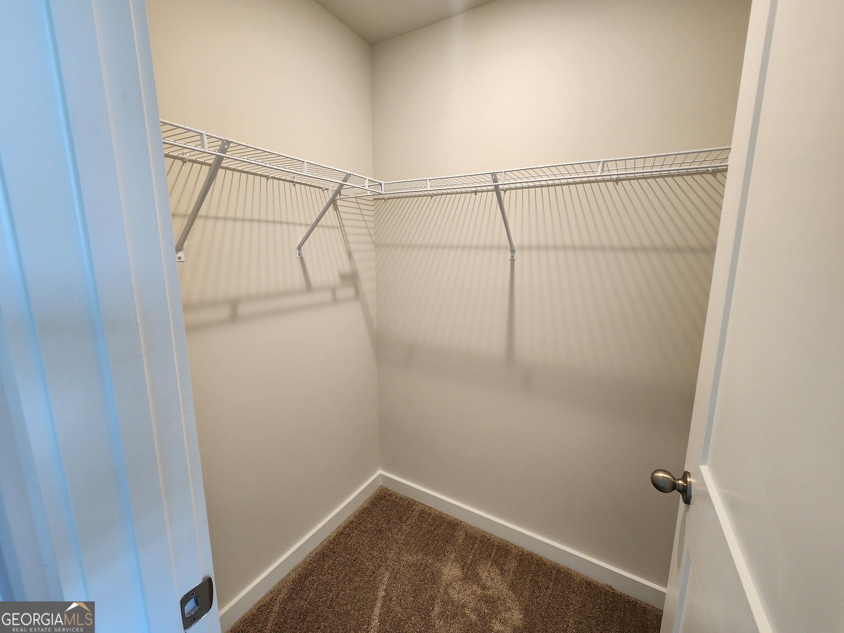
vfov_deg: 89.9
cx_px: 422
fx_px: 317
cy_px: 316
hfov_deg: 106.2
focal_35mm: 13
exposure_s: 1/60
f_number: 2.2
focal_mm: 2.2
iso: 125
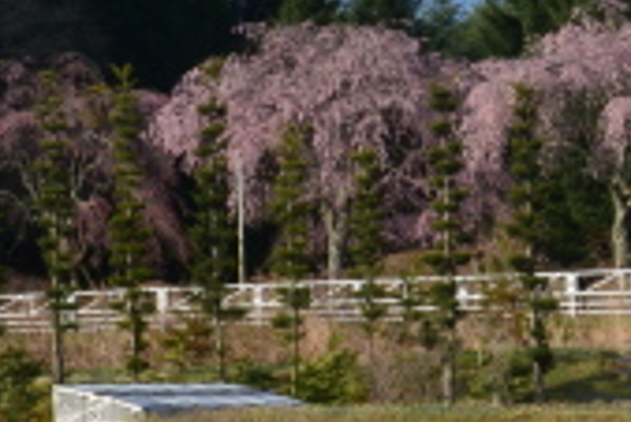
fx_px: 3316
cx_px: 960
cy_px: 308
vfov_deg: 7.3
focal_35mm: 189
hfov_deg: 10.5
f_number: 27
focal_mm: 40
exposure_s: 1/6
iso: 100
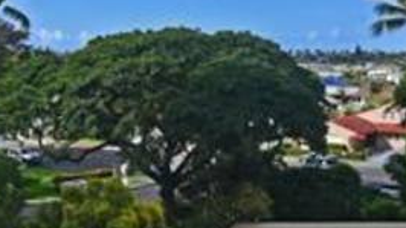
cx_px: 353
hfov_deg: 32.0
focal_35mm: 63
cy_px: 233
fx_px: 678
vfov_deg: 18.5
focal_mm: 11
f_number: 8
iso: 100
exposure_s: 1/250
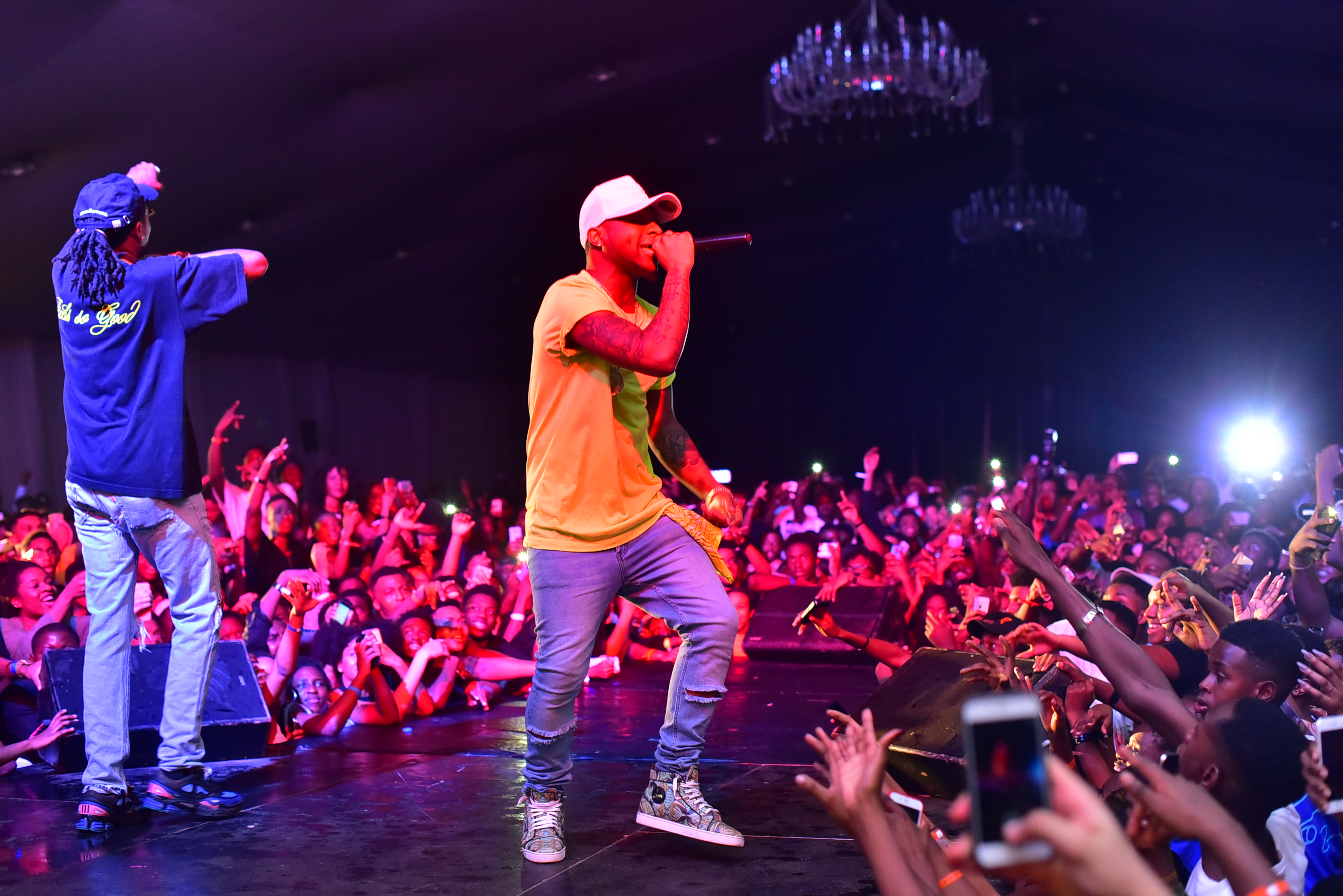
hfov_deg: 39.6
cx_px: 672
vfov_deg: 27.0
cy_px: 448
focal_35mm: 50
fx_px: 1866
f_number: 3.5
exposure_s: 1/200
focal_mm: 50
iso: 2000
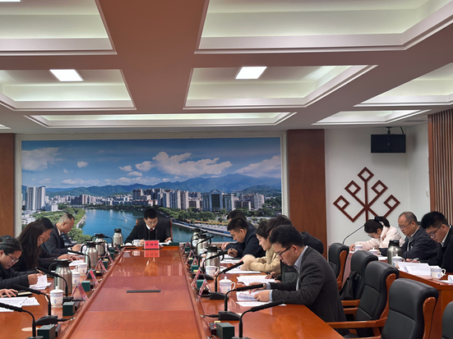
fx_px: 798
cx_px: 170
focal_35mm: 61
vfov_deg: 24.0
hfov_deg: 31.5
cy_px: 157
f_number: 1.78
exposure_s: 1/100
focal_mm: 6.86
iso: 80
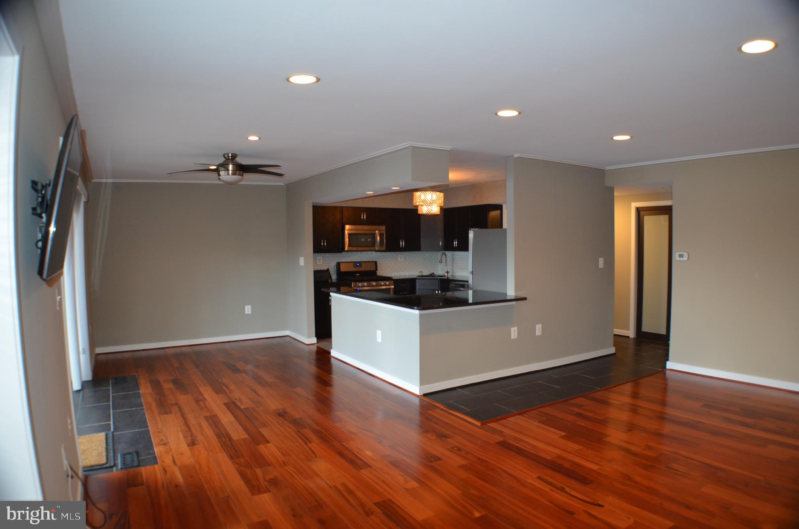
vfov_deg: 43.4
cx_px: 400
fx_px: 664
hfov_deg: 62.0
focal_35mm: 30
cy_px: 264
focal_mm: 20
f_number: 3.8
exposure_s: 1/60
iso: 720
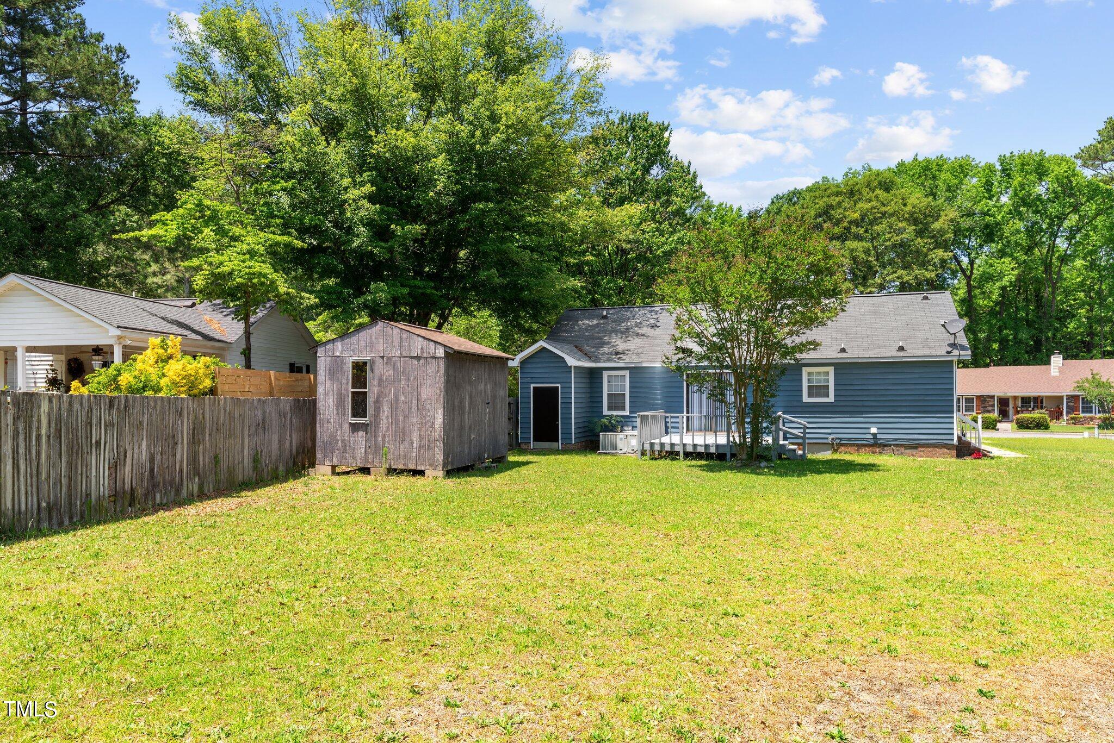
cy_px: 372
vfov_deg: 53.2
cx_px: 557
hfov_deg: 73.7
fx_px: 743
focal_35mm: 24
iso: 100
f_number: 8
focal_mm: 24
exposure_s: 1/160
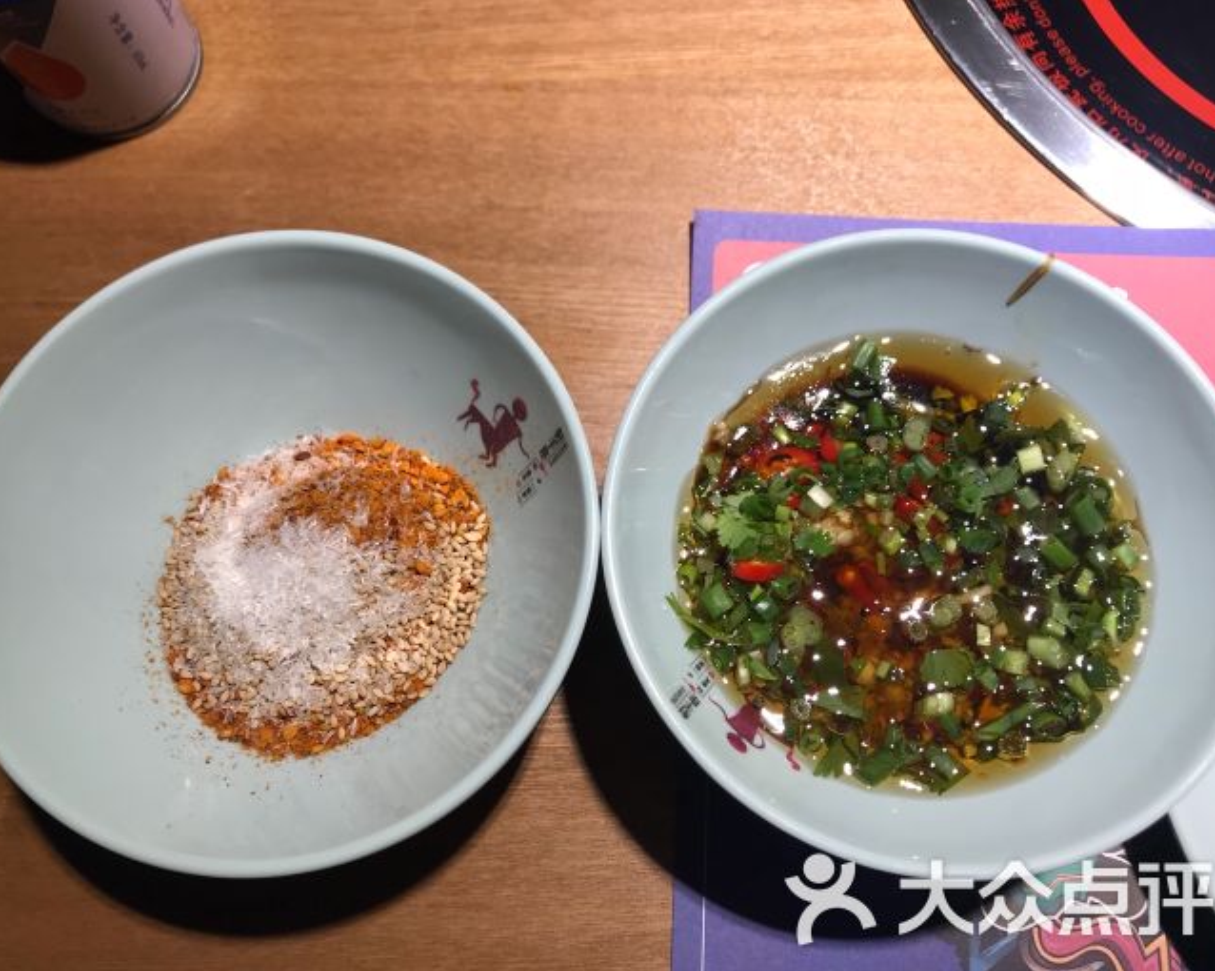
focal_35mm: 30
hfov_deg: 58.8
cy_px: 498
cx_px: 596
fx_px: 1078
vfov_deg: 48.5
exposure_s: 1/50
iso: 20
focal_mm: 3.99
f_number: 1.8
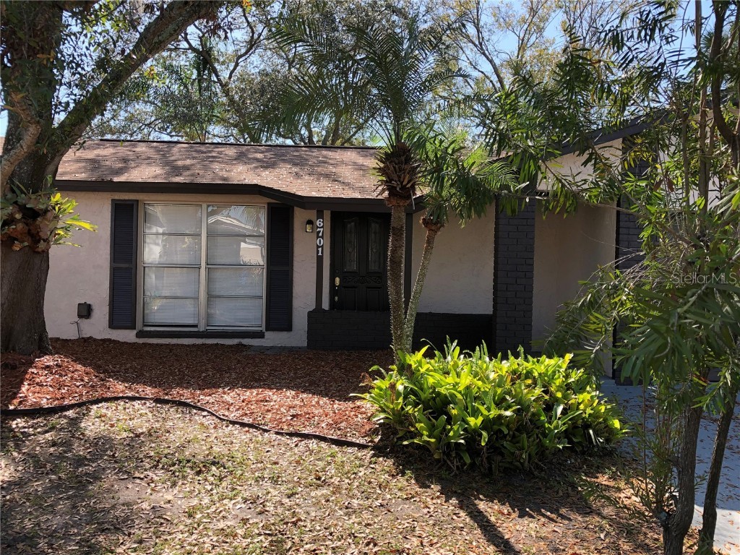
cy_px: 278
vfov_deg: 49.7
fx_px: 599
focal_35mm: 28
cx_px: 370
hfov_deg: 63.4
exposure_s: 1/436
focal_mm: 3.99
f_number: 1.8
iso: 20
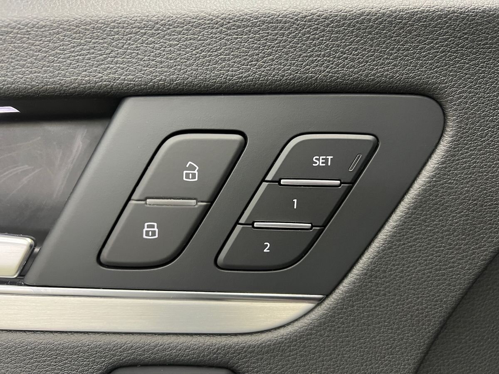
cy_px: 187
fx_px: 375
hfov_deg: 67.3
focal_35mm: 26
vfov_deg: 53.1
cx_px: 250
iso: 500
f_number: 1.5
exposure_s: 1/53
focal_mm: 5.7
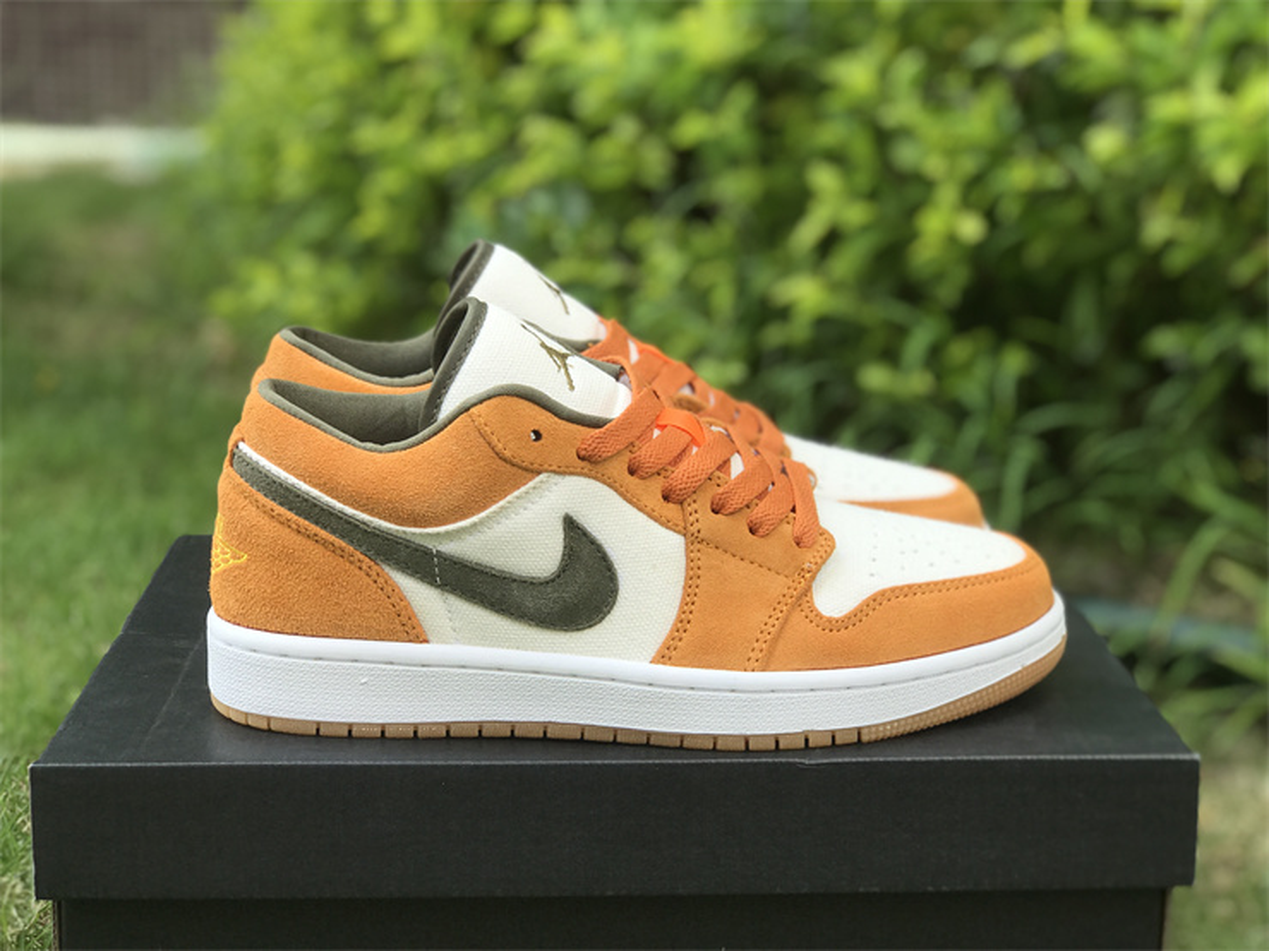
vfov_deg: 25.7
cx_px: 634
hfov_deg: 33.8
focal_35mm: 57
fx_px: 2090
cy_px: 476
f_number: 2.8
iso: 20
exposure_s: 1/346
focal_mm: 6.6
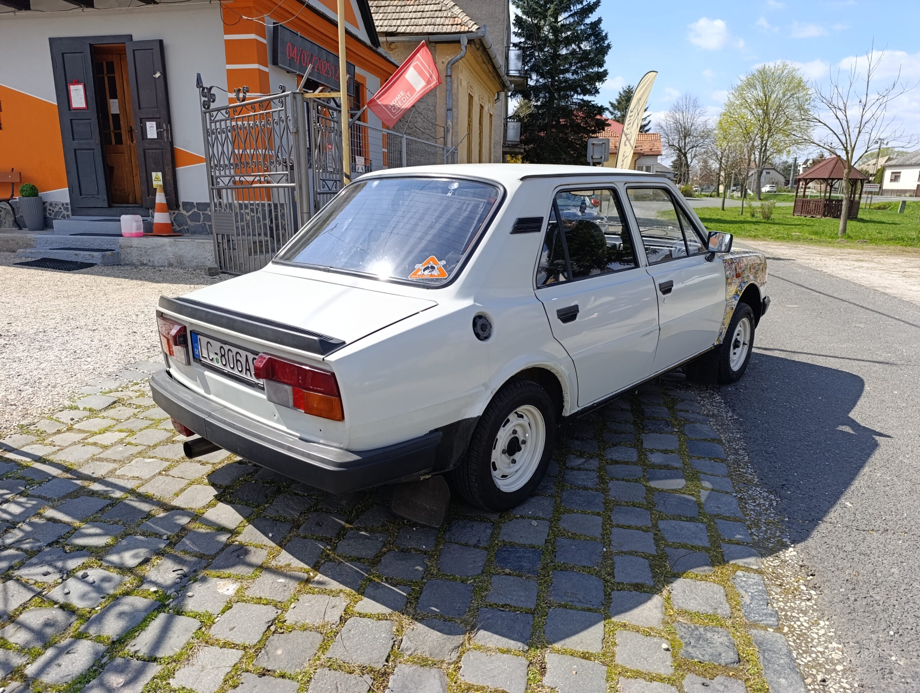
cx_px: 460
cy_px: 346
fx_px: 612
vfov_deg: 59.0
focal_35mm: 23
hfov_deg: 73.8
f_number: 1.6
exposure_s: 1/478
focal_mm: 6.14
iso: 50
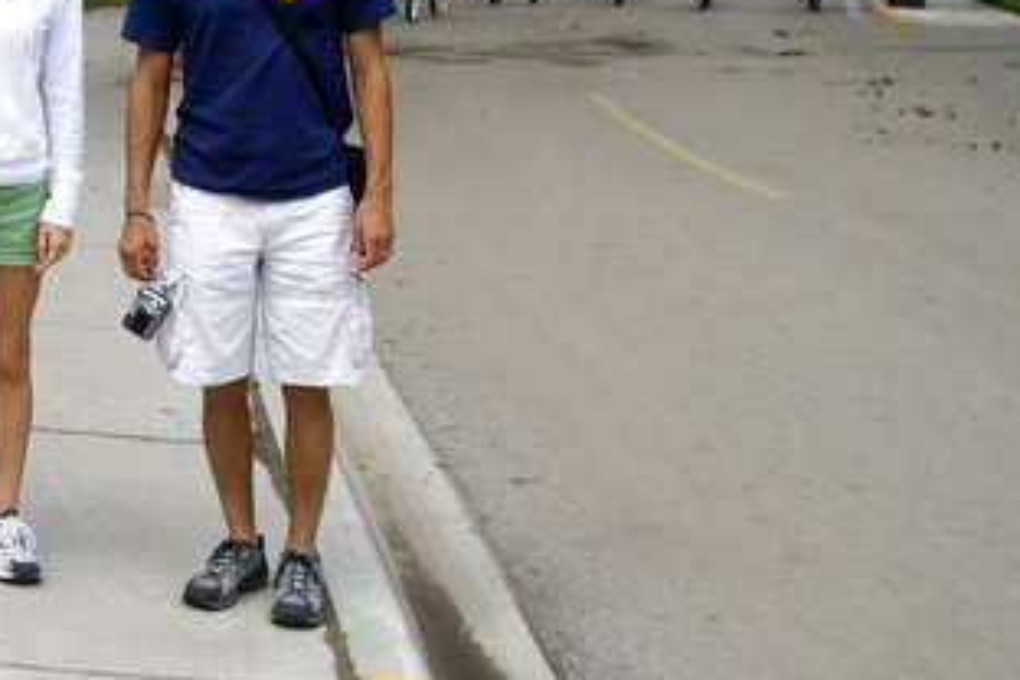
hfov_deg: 24.2
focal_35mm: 81
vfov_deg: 16.8
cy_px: 212
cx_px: 62
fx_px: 2295
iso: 50
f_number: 4.3
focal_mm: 6.2
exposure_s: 1/200
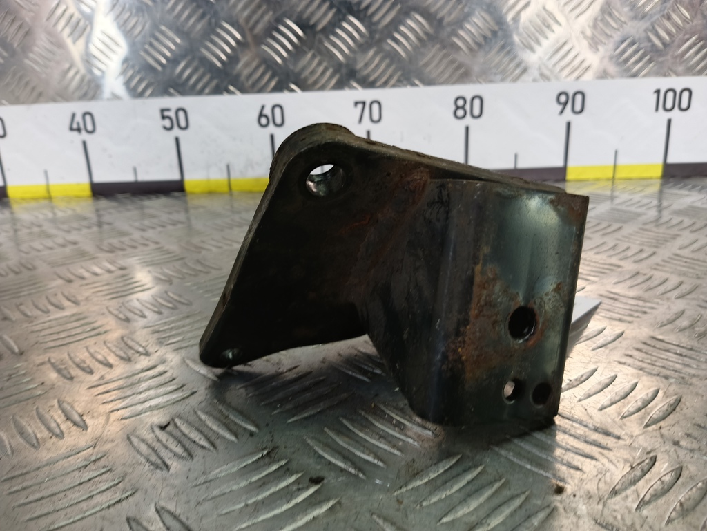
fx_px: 470
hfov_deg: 73.9
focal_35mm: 23
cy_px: 266
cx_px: 354
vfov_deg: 58.9
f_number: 1.6
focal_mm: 4.11
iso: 127
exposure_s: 1/50
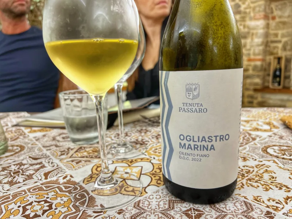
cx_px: 146
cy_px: 110
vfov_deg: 53.1
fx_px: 219
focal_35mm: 26
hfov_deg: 67.3
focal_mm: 5.7
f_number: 1.5
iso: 160
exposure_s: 1/50
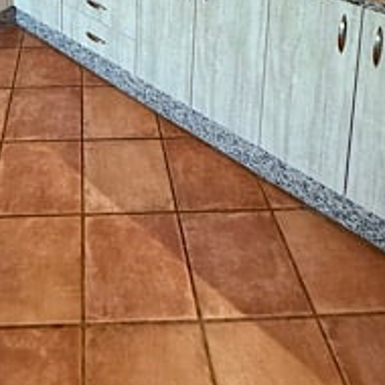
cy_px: -164
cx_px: 97
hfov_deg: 41.6
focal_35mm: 39
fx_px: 491
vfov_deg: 29.7
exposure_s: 1/100
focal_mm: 2.22
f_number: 2.2
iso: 200
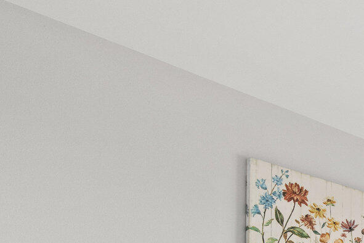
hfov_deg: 28.3
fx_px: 526
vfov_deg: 21.9
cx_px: 517
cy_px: 357
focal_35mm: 52
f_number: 8
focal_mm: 10
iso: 800
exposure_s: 1/15
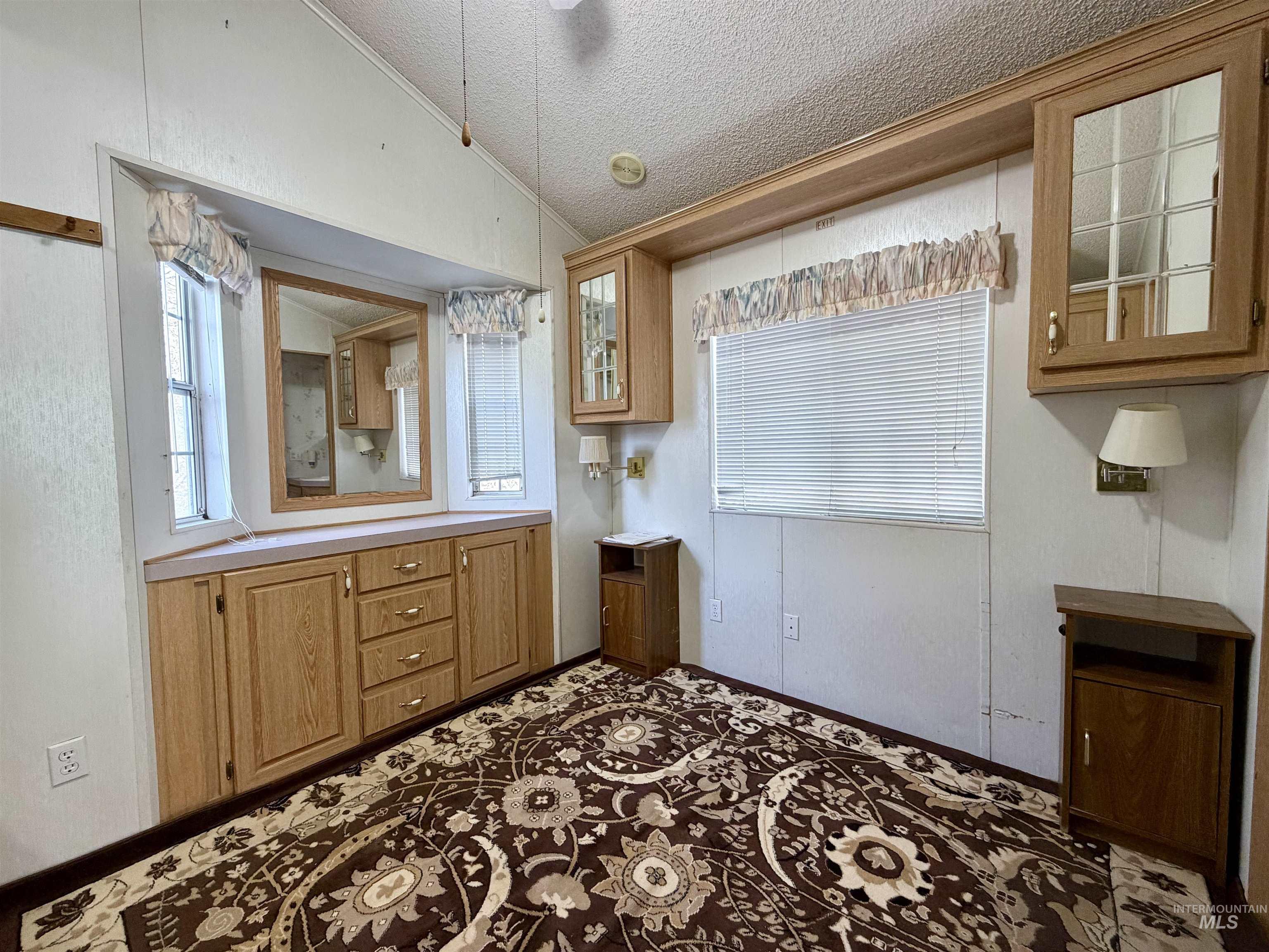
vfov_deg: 85.7
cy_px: 476
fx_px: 513
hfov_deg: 102.1
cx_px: 634
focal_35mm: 14
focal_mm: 2.22
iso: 250
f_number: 2.2
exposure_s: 1/60
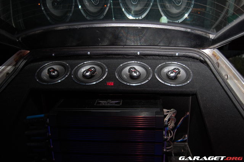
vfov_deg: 43.6
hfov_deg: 62.0
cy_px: 81
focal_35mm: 30
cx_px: 122
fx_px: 203
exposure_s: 1/60
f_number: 3.8
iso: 400
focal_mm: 20
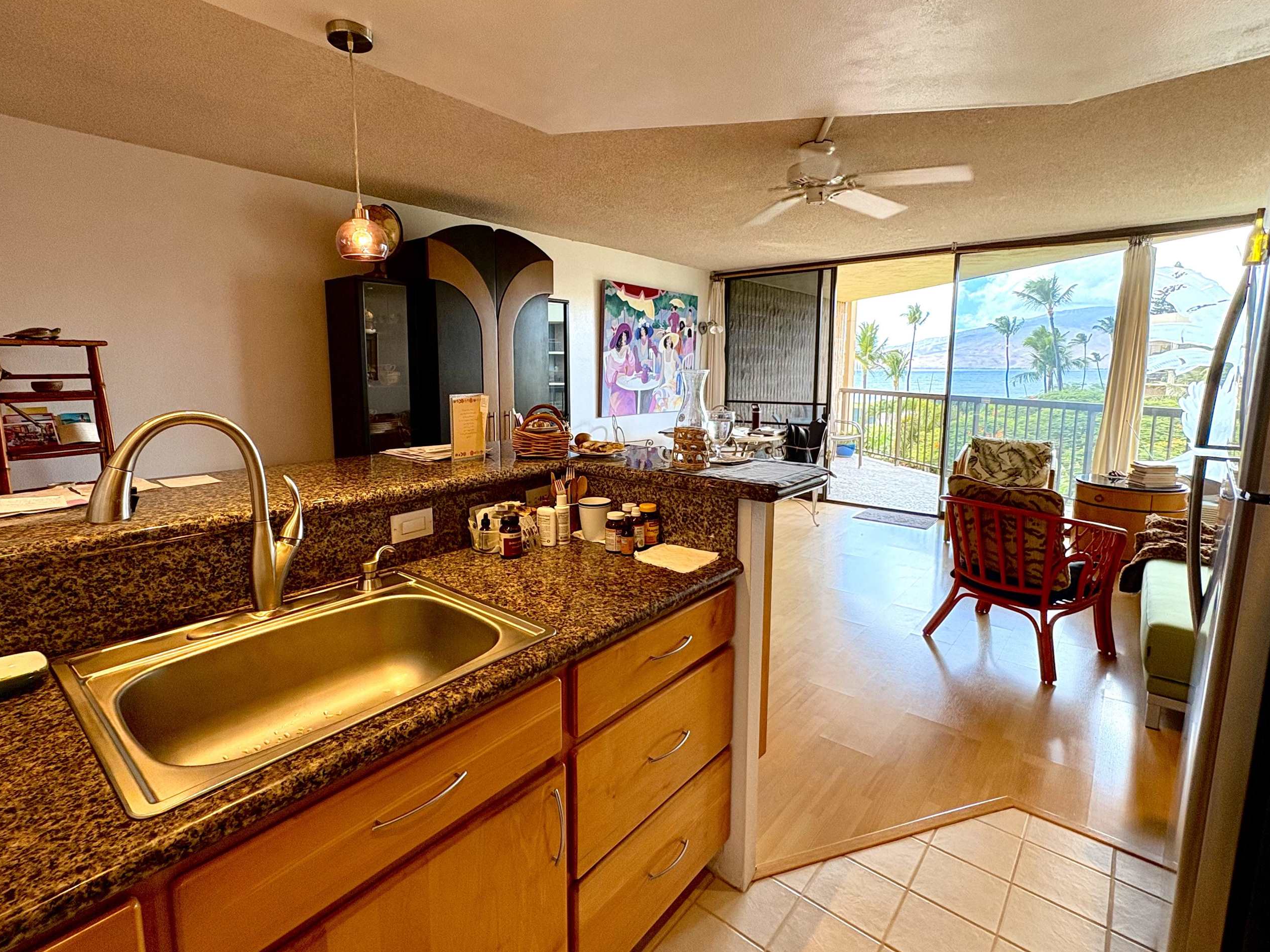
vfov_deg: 74.6
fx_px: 624
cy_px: 446
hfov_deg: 91.0
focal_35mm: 17
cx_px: 614
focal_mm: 2.22
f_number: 2.2
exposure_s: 1/120
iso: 160
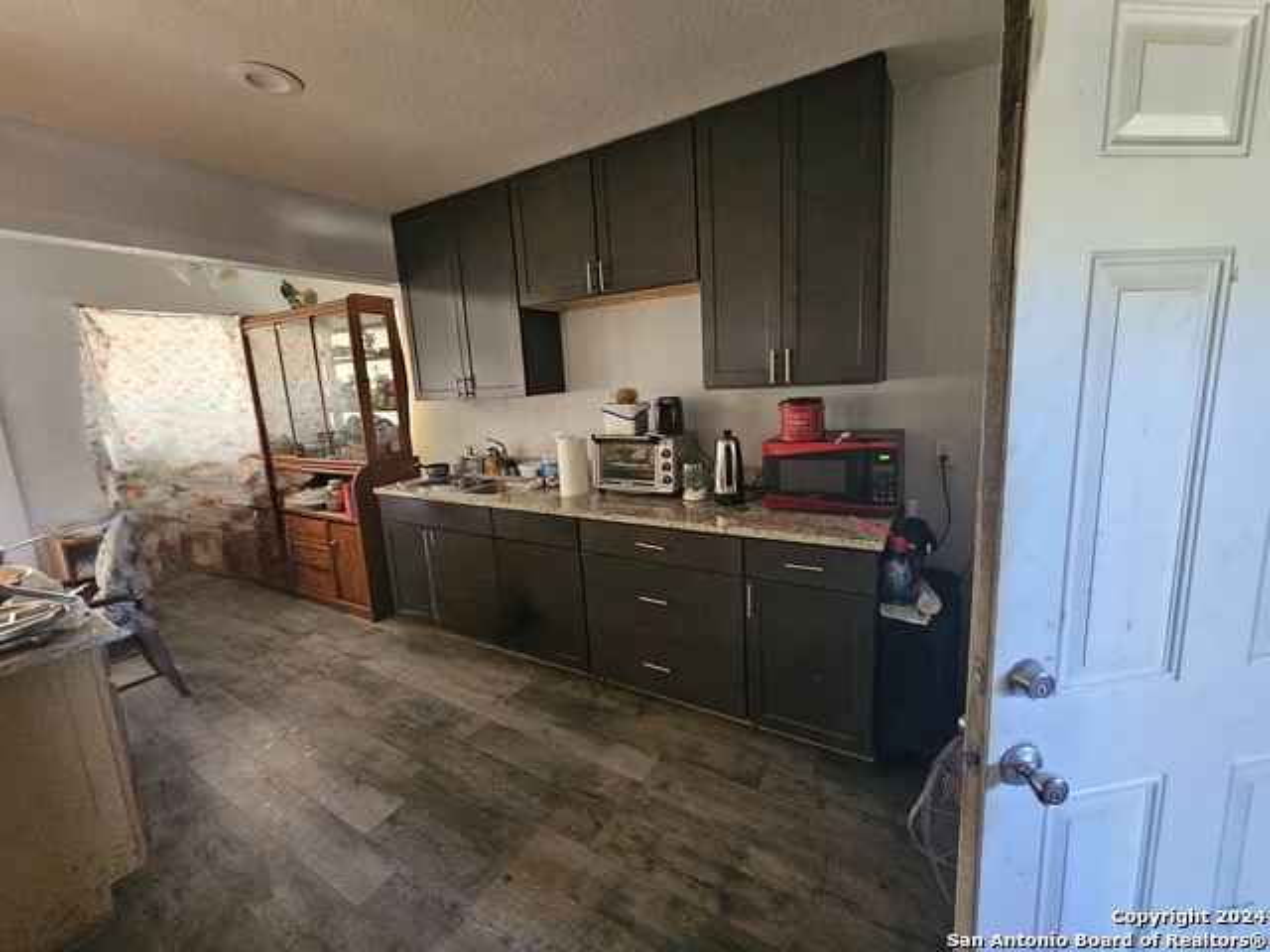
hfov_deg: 106.2
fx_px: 477
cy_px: 476
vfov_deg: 89.9
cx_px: 635
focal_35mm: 13
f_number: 2.2
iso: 1000
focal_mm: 2.2
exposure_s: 1/24
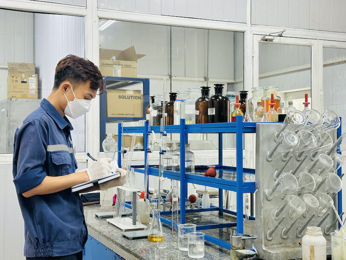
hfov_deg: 39.6
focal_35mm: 48
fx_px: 480
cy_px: 130
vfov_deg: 30.3
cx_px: 173
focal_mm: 6.86
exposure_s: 1/50
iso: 125
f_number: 1.78
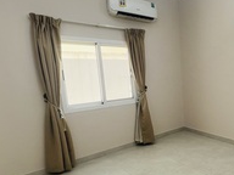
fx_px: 210
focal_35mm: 31
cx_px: 196
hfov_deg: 53.4
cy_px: 114
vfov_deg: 44.9
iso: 50
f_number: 1.8
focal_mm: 1.57
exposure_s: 1/25
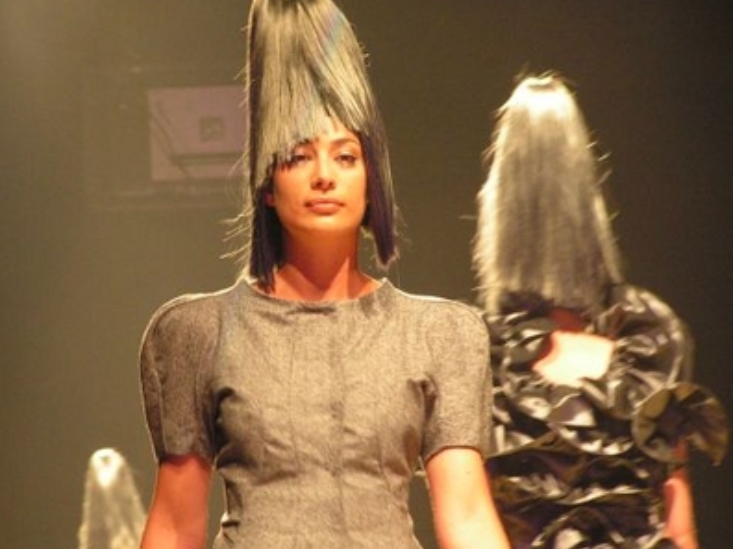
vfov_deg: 5.6
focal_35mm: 264
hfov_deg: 7.5
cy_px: 276
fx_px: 5590
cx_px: 278
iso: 200
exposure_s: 1/25
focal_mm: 34.7
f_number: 3.2
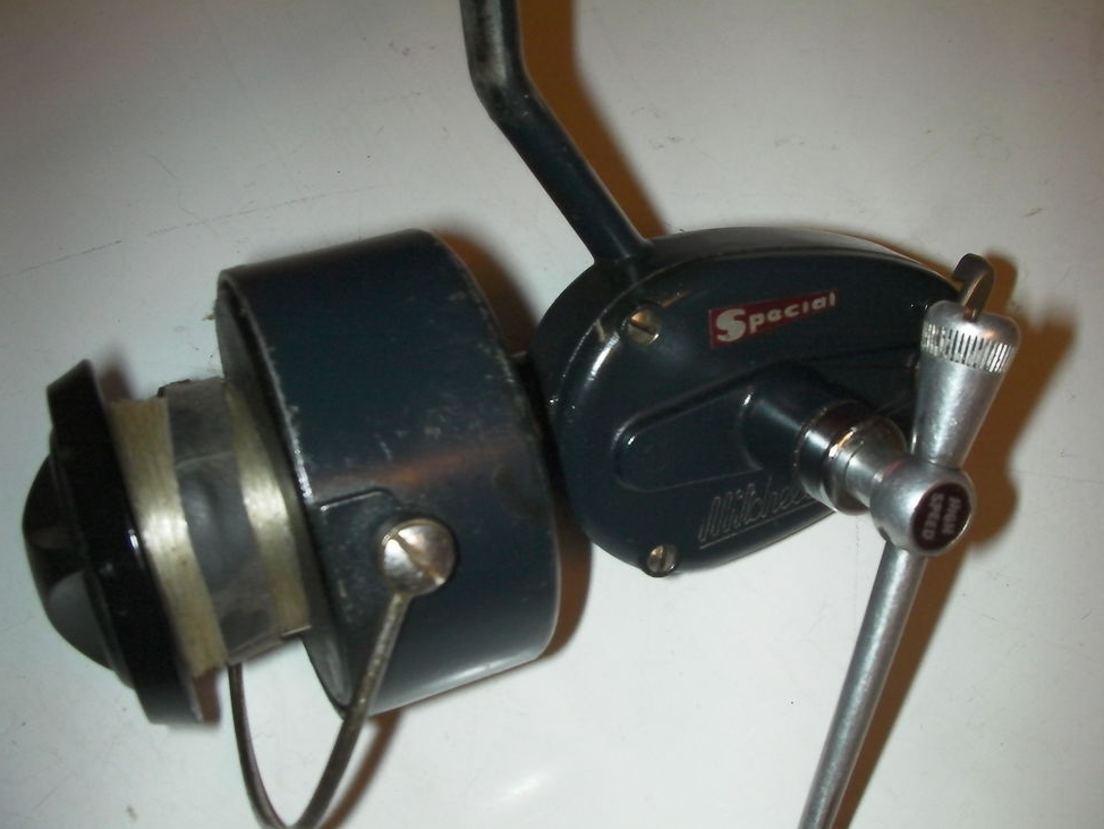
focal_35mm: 39
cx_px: 552
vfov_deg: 36.8
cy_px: 406
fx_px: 1244
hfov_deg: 47.9
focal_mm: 6.3
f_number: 5.6
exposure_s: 1/30
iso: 200
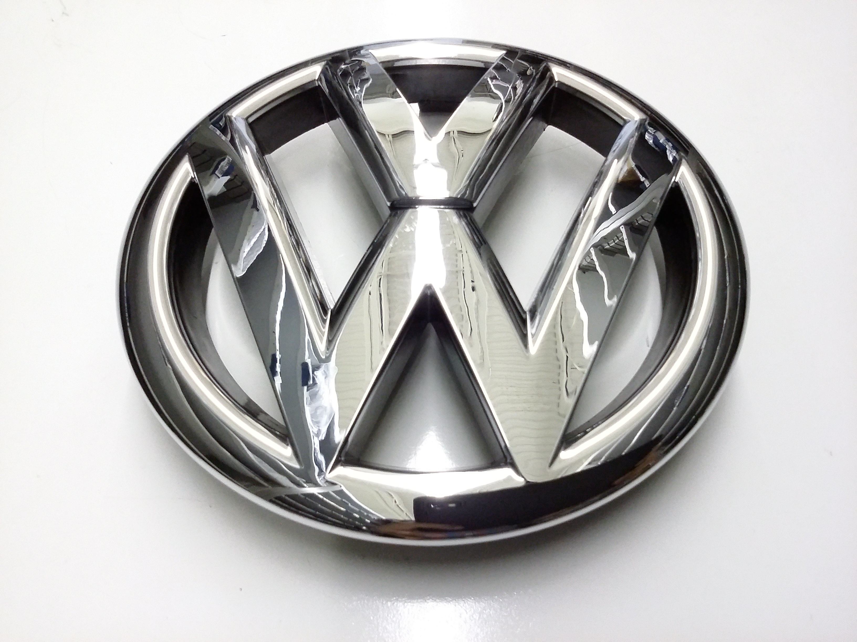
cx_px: 428
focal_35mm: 32
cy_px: 321
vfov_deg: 44.2
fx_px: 792
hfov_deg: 56.8
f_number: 2.4
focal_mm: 3.4
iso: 320
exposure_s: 1/30
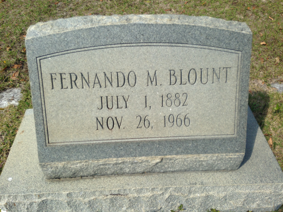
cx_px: 142
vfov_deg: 42.9
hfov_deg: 55.4
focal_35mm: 33
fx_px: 270
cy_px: 106
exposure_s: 1/1506
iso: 50
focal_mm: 4.12
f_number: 2.4
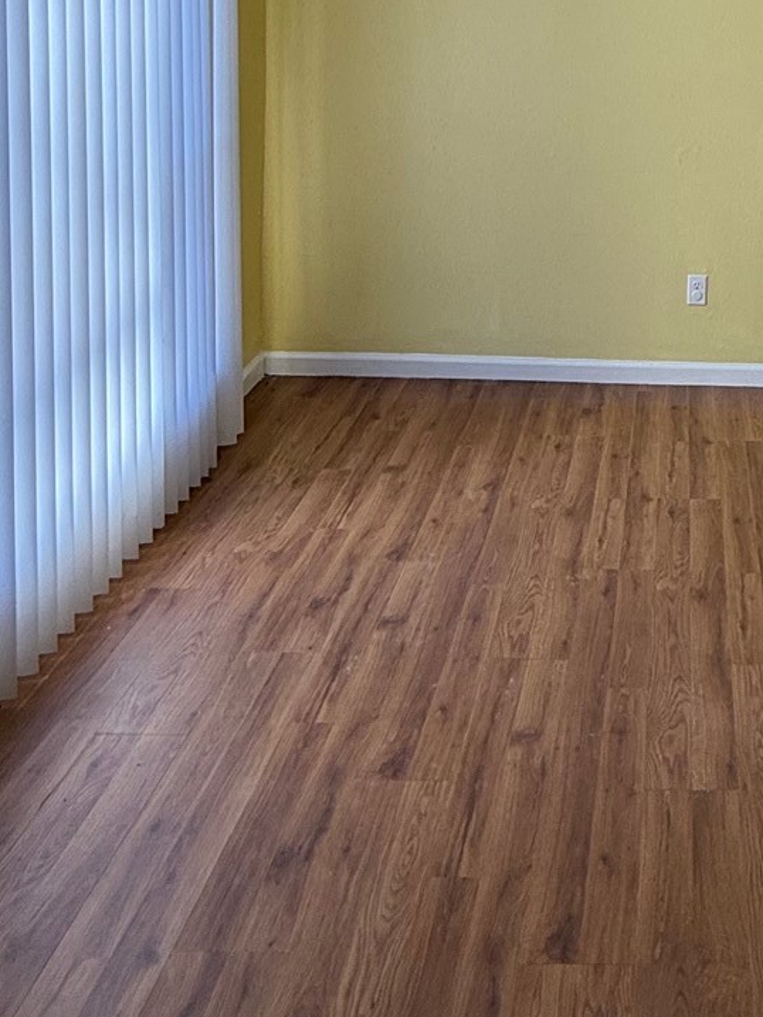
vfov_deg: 41.2
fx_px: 1175
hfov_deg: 33.6
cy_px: 16
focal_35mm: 40
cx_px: 722
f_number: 2.2
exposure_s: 1/130
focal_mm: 2.22
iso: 64
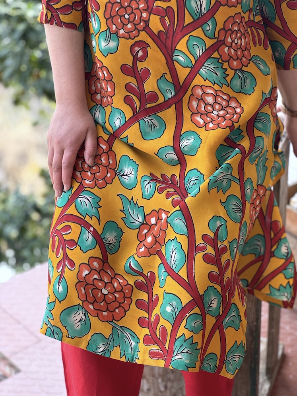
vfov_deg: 25.3
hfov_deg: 19.1
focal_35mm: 77
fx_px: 881
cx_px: 148
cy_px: 198
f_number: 2.8
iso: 32
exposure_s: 1/99
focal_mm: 9
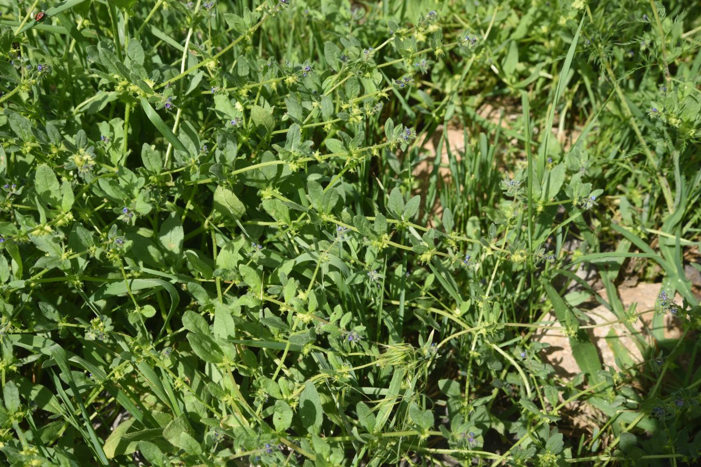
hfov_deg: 35.6
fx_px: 1090
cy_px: 234
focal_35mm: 56
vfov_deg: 24.2
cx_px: 350
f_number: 10
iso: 100
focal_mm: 56
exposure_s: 1/125
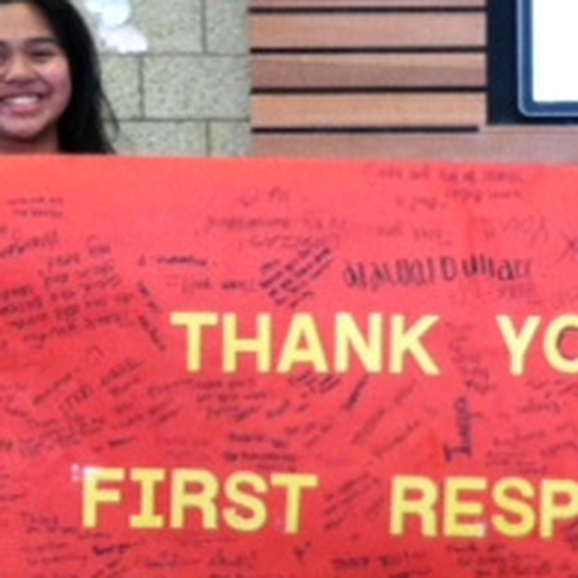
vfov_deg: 17.1
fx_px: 1927
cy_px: 304
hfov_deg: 16.9
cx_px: 501
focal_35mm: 102
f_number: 2.8
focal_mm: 3.85
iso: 200
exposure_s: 1/15
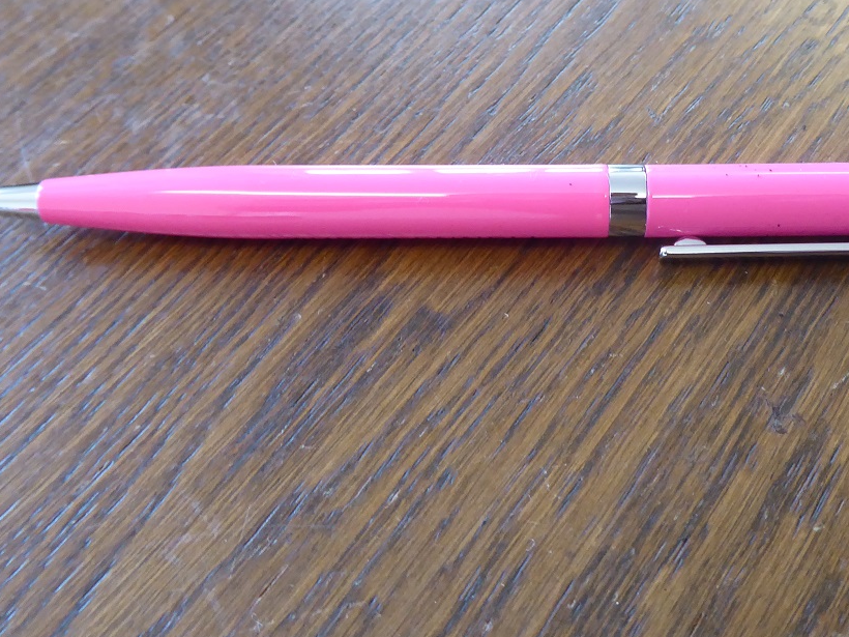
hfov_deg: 45.3
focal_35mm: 41
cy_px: 266
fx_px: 1006
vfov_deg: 35.1
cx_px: 547
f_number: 3.5
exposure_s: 1/50
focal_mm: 5
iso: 400
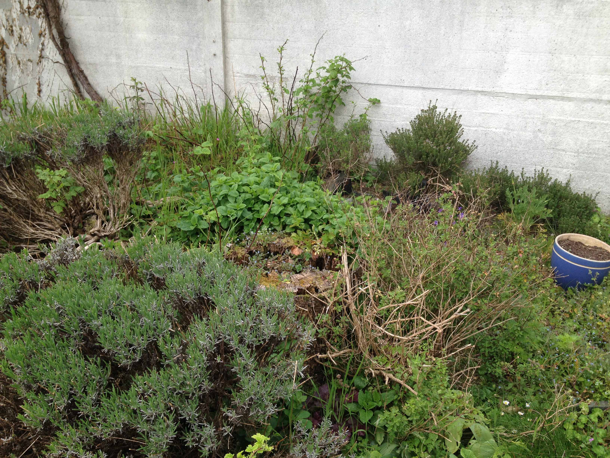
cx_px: 305
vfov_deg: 40.7
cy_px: 229
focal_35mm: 35
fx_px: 617
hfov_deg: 52.6
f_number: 2.4
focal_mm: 4.28
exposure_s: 1/575
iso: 50
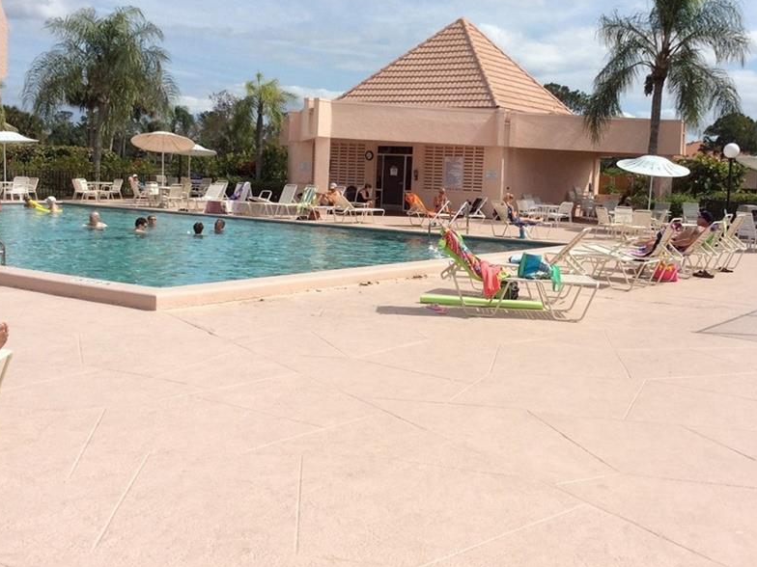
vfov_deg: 33.5
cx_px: 419
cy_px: 237
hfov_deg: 43.8
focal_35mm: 43
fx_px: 940
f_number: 2.4
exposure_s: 1/2604
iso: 32
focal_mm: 3.3
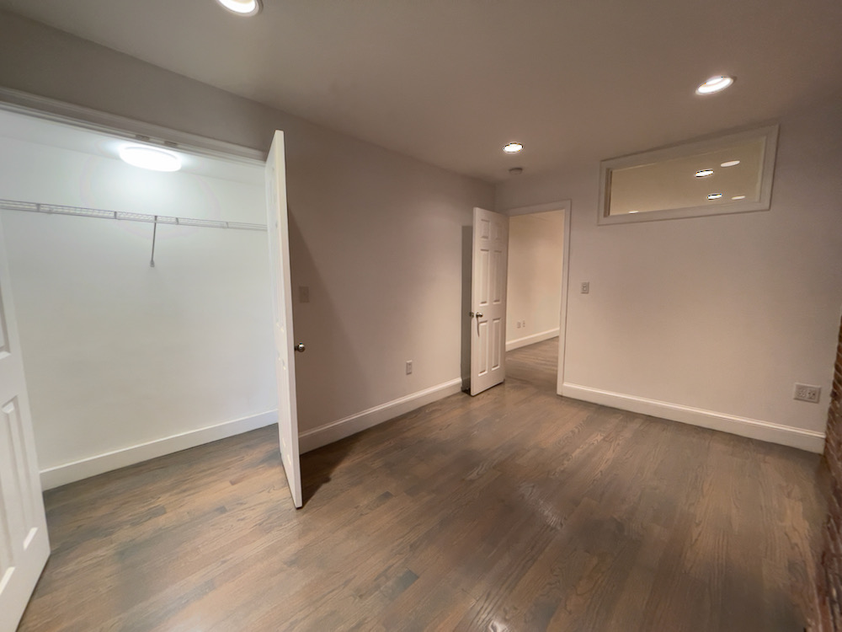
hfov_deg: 106.2
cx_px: 421
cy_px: 316
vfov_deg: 89.9
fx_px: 316
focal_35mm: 13
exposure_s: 1/60
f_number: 2.4
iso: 250
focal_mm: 1.54
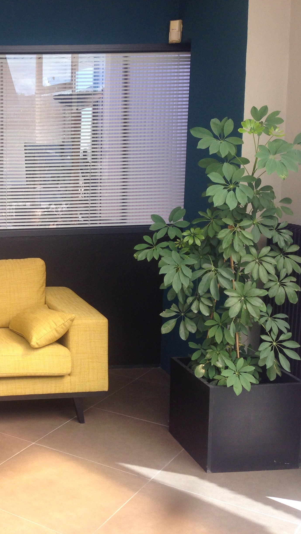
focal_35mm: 48
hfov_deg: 23.2
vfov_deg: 42.9
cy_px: 267
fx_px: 681
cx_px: -42
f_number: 2.4
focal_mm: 4.12
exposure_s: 1/120
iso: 64
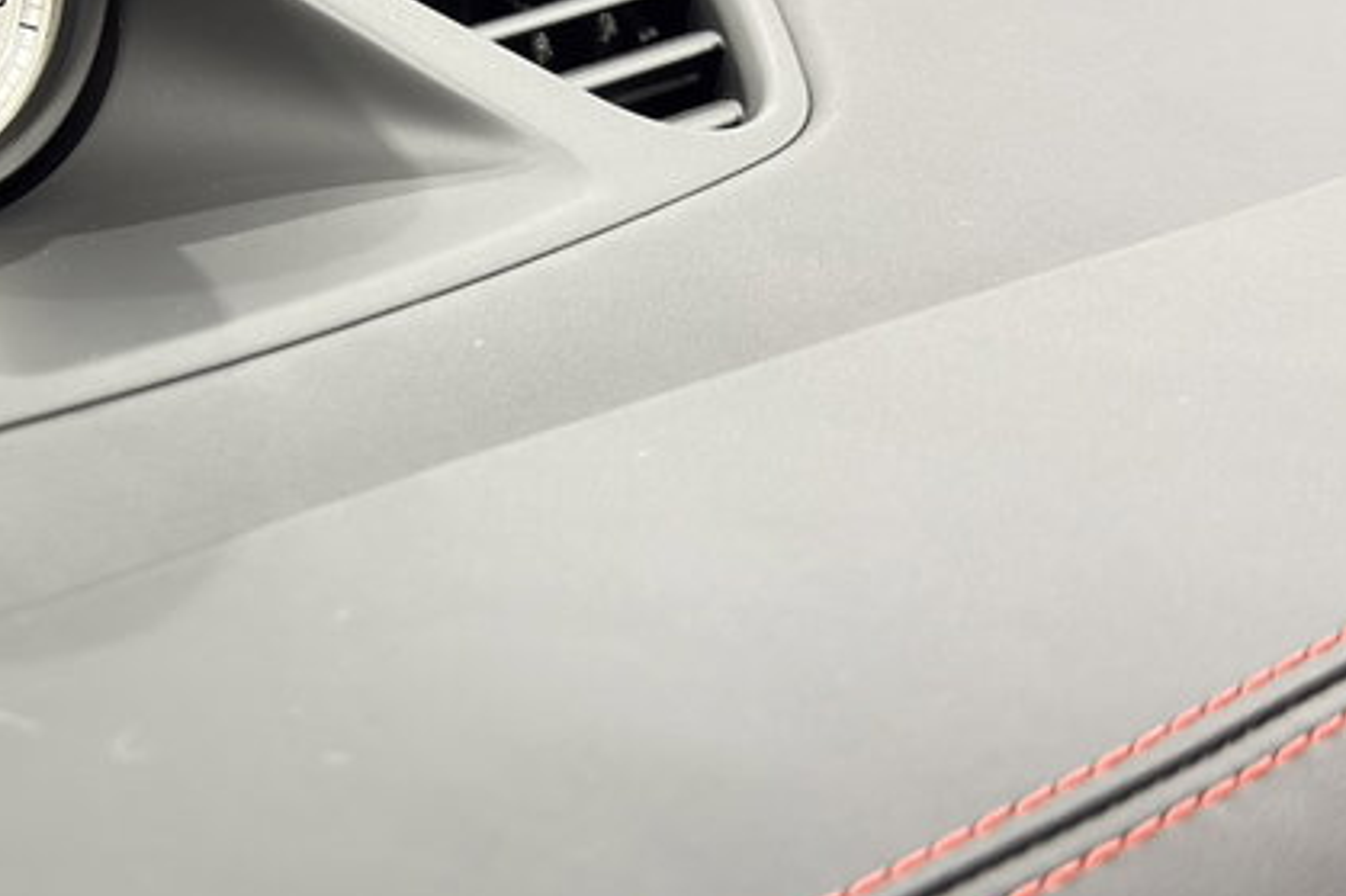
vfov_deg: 15.0
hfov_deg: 21.6
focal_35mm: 89
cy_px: -58
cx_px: -157
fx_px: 3326
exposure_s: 1/40
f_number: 1.78
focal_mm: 6.76
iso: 250
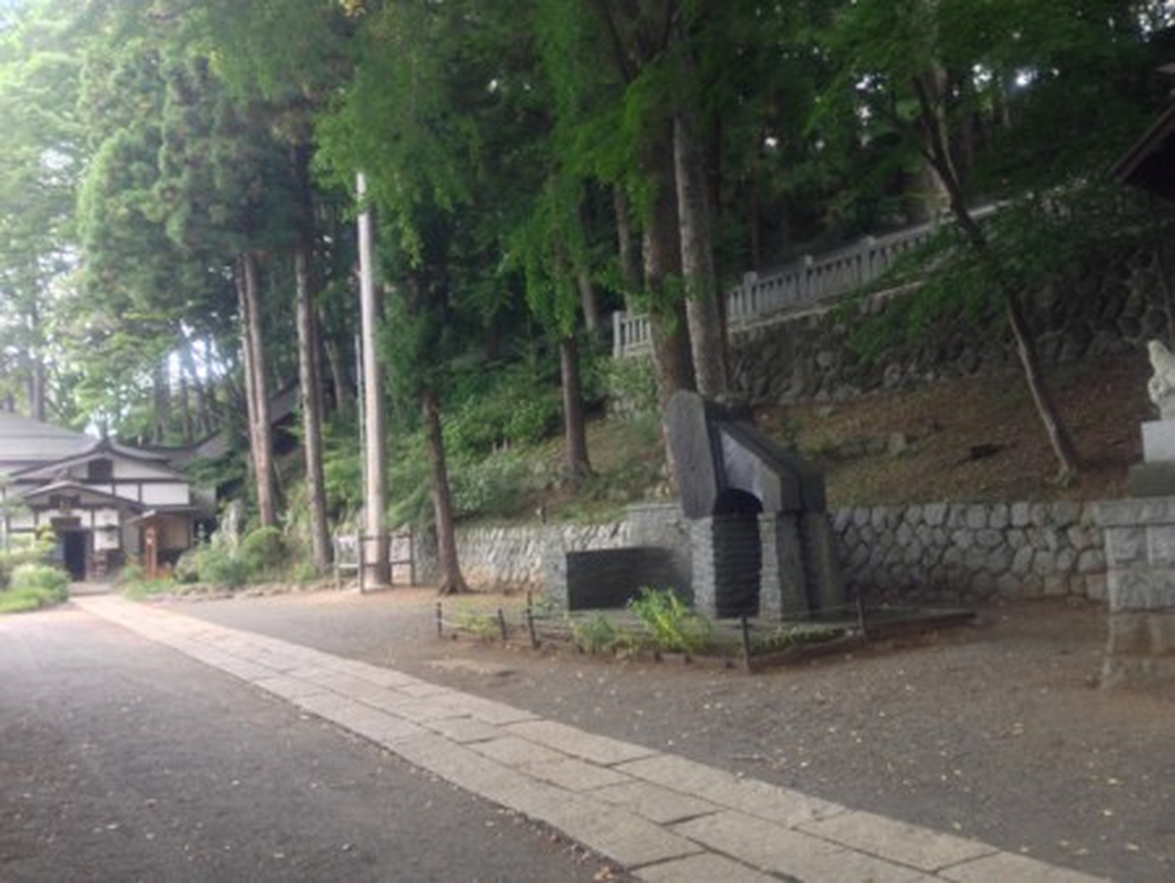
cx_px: 588
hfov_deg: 55.3
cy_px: 442
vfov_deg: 43.0
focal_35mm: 33
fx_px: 1121
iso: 50
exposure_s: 1/30
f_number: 2.4
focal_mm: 4.12
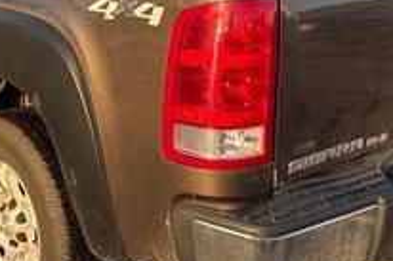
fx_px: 665
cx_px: 145
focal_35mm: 61
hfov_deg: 32.7
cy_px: 36
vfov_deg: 21.8
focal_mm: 6.76
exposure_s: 1/931
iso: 100
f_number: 1.78
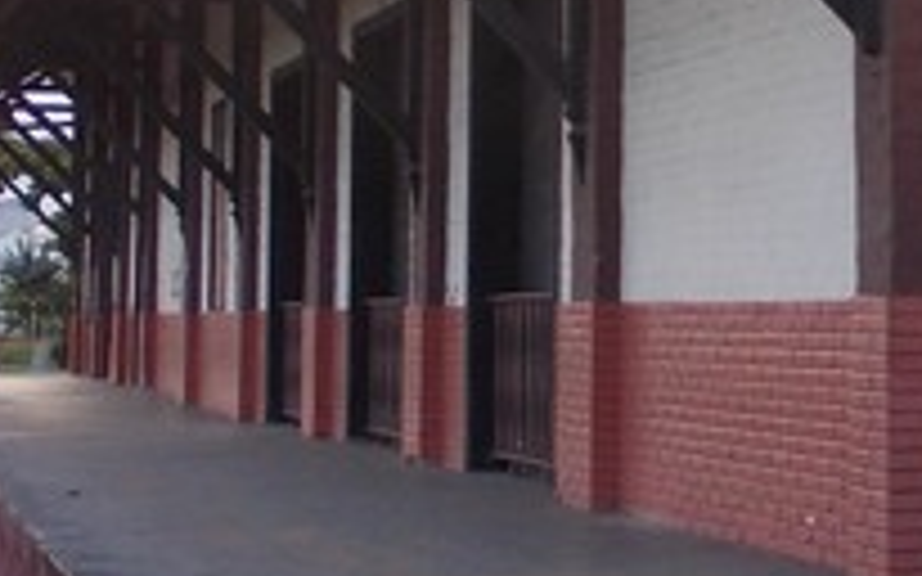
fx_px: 2788
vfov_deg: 11.7
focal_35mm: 111
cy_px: 36
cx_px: 837
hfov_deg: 18.5
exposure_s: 1/160
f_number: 2.7
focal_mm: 4
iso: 80
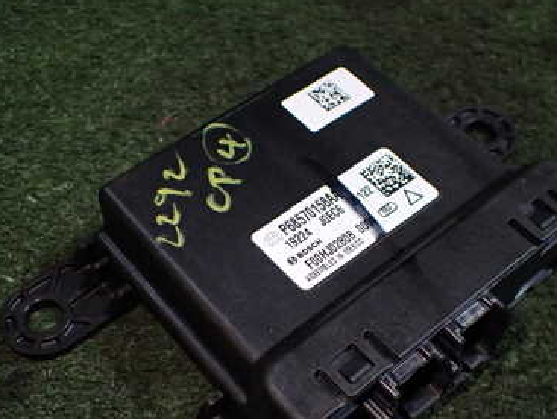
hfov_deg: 38.9
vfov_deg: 29.5
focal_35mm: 49
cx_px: 290
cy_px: 288
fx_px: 789
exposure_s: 1/125
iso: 400
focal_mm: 5.4
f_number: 2.3
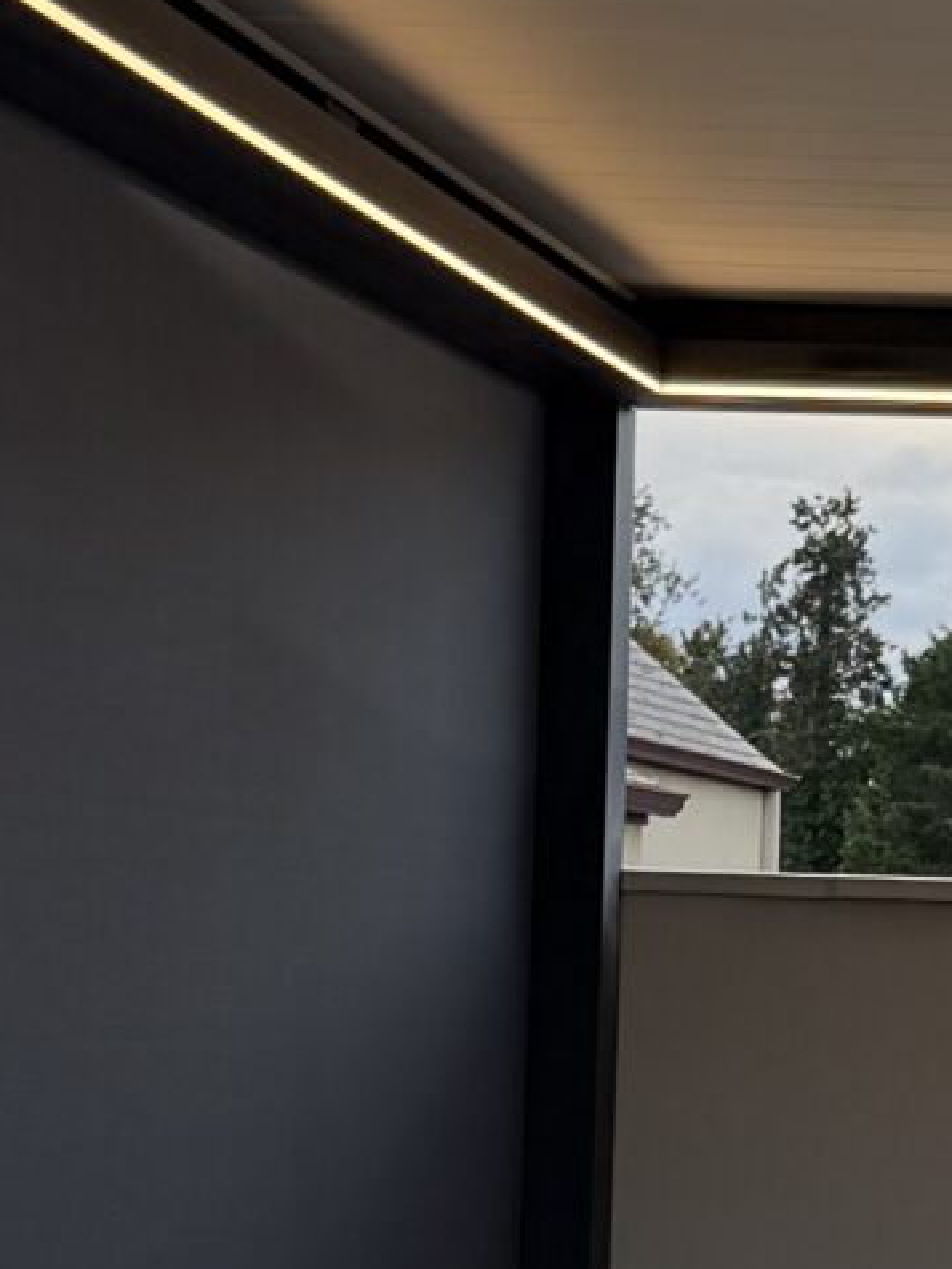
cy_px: 965
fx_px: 4730
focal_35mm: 129
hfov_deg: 11.1
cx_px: 1384
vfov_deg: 15.2
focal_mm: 6.76
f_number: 1.78
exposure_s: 1/176
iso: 80
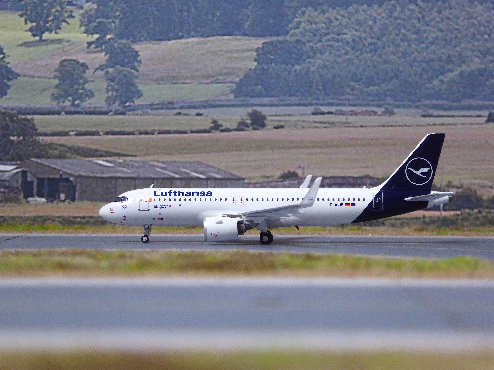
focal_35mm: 127
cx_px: 247
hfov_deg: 15.5
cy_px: 185
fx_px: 1812
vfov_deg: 11.7
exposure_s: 1/13
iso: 400
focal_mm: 20.6
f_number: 5.1
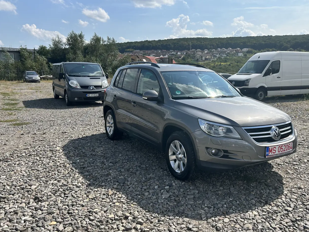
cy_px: 116
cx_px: 170
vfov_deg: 46.8
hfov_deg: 59.8
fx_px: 268
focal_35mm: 30
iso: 50
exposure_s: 1/5076
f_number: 1.5
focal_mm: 5.7
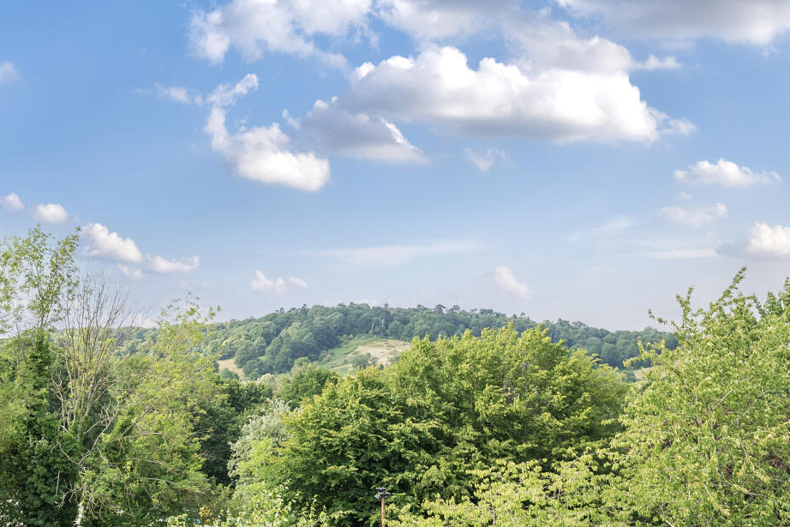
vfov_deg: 33.4
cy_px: 282
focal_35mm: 40
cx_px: 416
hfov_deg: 48.4
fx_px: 878
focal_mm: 24
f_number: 8
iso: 400
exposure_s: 1/400
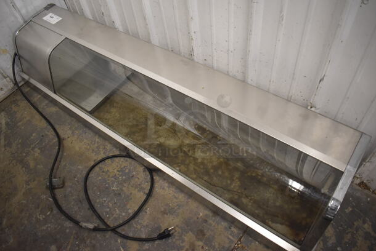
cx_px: 188
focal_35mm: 27
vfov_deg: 48.0
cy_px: 126
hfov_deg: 67.3
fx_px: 282
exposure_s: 1/125
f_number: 3.5
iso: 1400
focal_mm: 18
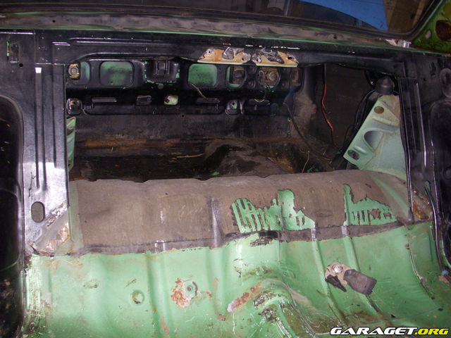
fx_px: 495
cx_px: 226
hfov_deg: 49.0
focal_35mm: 38
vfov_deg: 37.7
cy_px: 169
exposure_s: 1/60
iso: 200
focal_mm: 6.3
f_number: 3.3
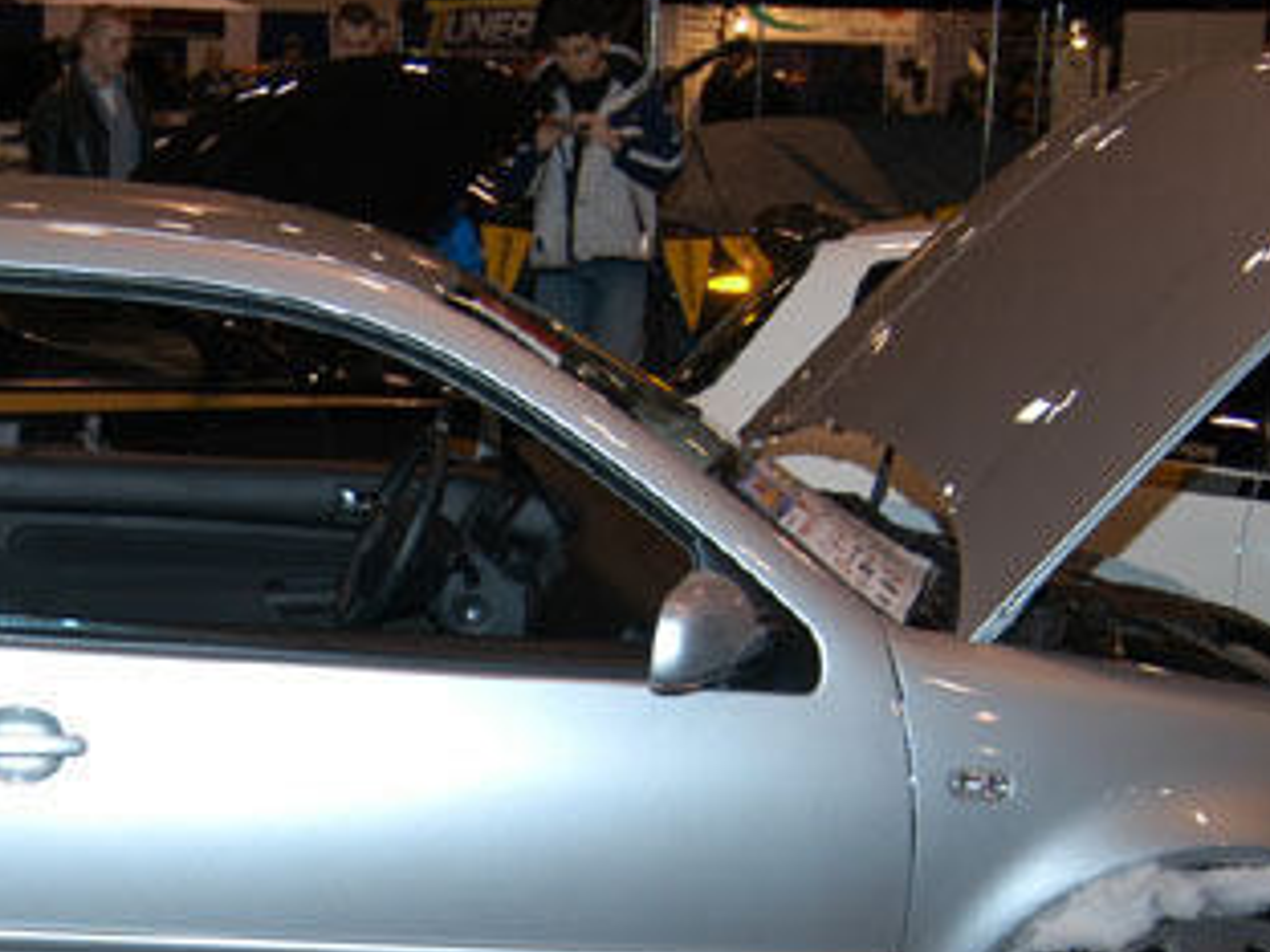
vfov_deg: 19.2
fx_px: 2752
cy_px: 883
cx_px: 132
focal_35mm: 75
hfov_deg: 25.2
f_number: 5
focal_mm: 24
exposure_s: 1/60
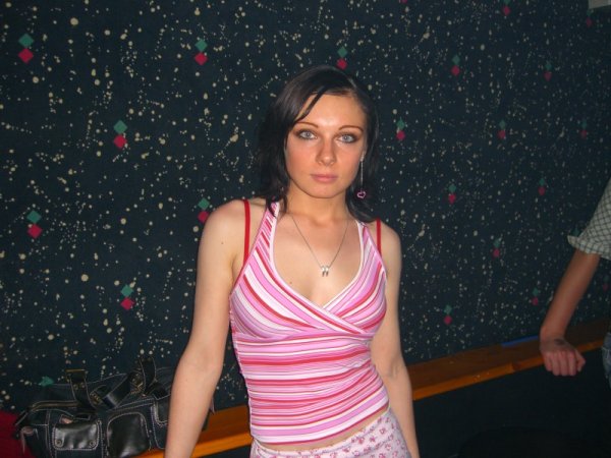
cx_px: 306
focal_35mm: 38
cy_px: 229
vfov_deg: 37.7
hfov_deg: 49.0
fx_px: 671
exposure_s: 1/60
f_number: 2.8
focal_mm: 7.9
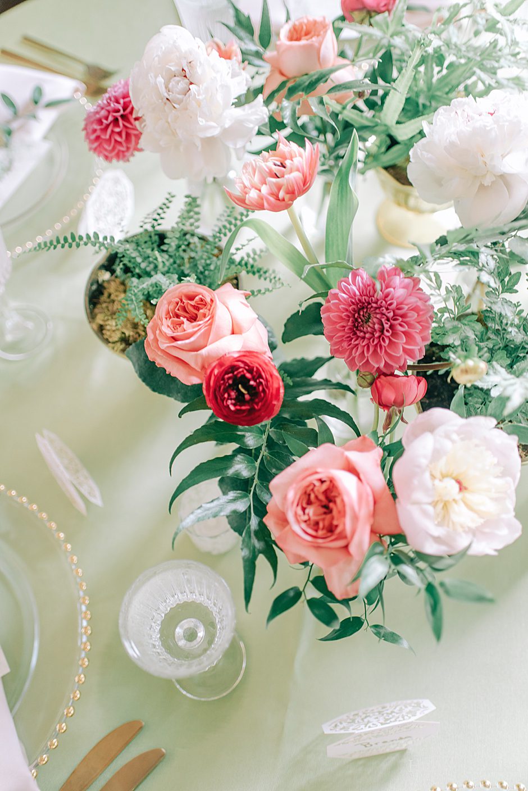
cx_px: 264
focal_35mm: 35
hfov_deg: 37.9
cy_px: 396
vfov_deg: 54.4
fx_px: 769
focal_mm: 35
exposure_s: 1/125
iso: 500
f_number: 1.8
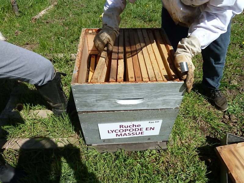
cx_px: 122
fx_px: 176
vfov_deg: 54.9
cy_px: 92
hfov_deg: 69.4
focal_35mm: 25
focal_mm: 4.1
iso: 80
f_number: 4.5
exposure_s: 1/500
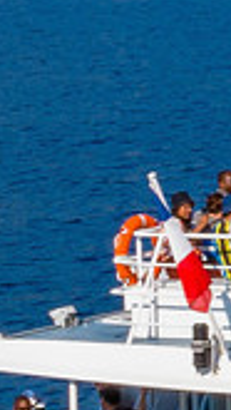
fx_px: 2751
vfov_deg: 8.5
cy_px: 122
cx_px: 827
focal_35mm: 253
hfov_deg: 4.5
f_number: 10
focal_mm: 12.3
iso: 100
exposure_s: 1/160
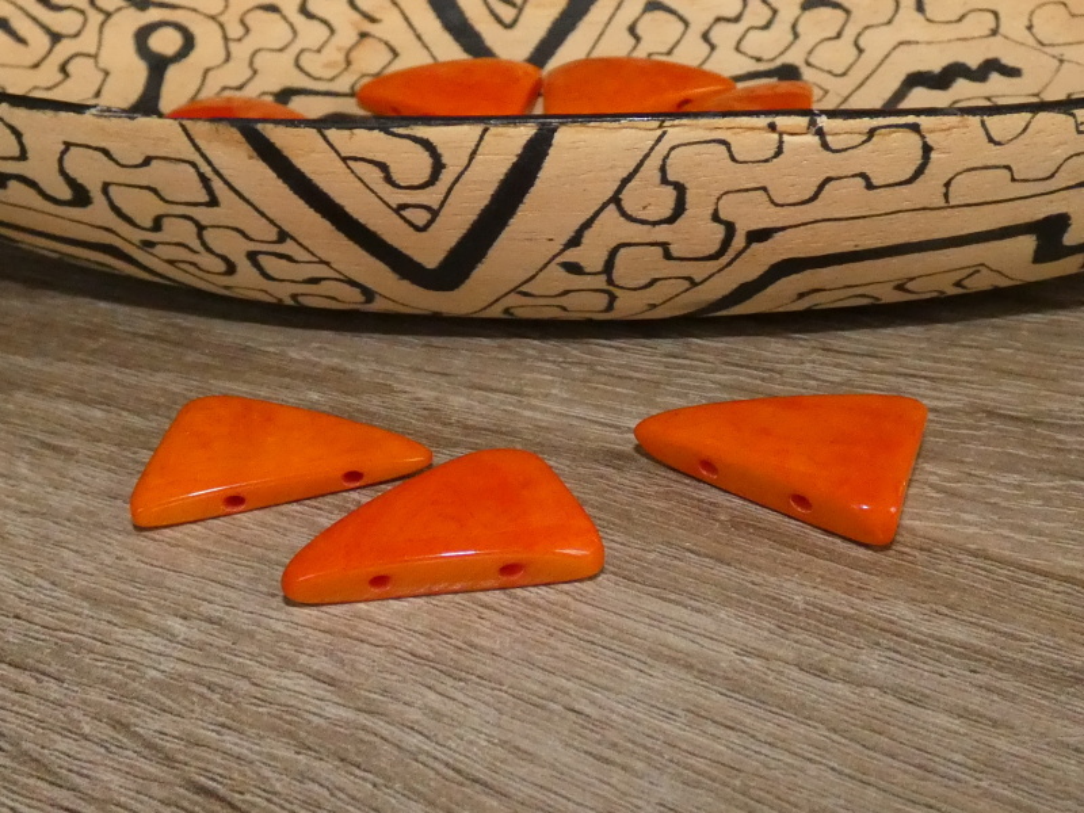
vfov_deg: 66.0
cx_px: 542
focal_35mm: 20
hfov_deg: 81.7
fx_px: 626
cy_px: 406
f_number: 2.8
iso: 800
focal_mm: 3.6
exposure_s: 1/125
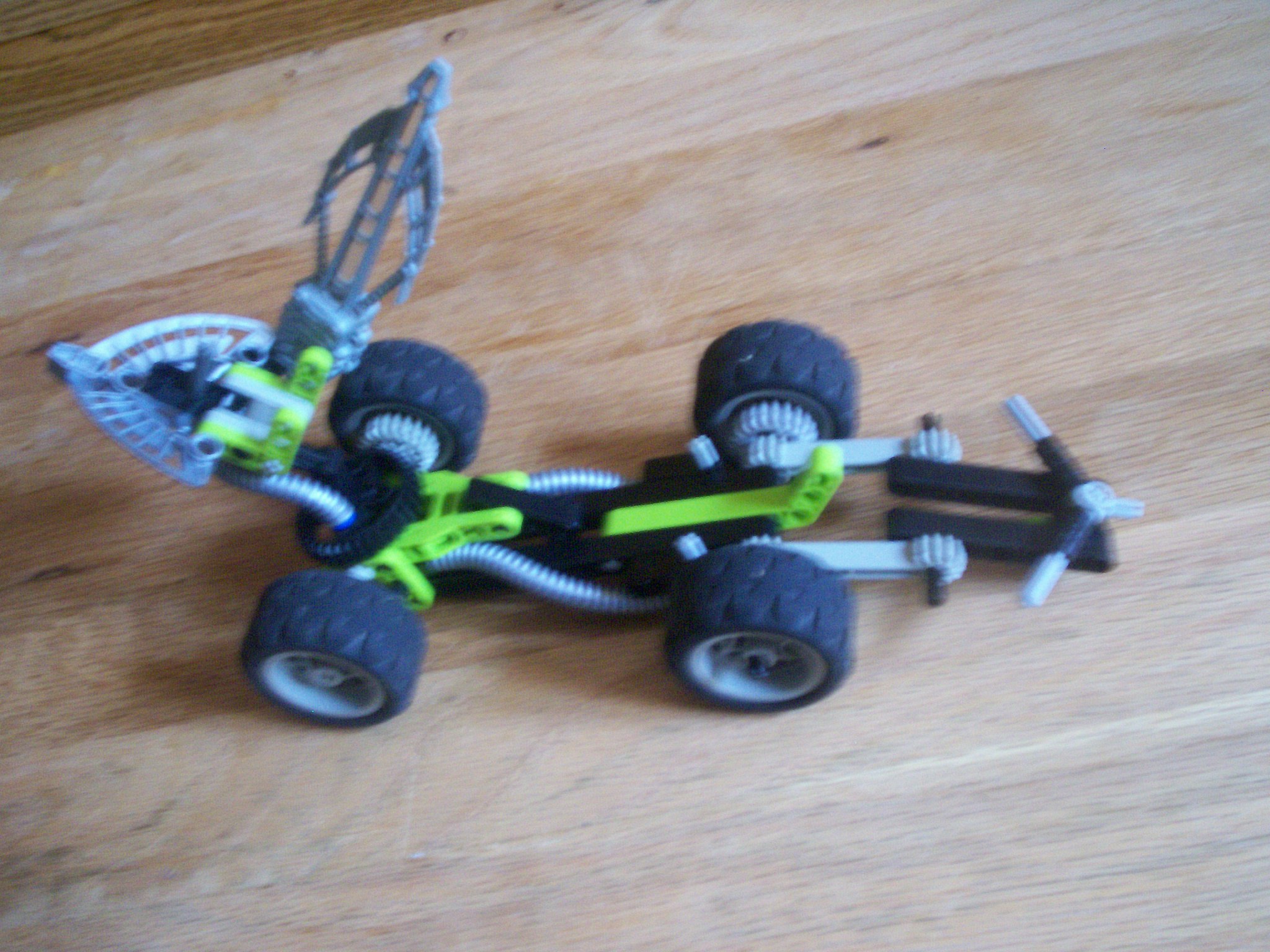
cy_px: 476
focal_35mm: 36
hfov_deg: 51.4
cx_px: 635
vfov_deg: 39.7
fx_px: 1321
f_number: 4.5
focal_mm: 5.9
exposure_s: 1/8
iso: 238
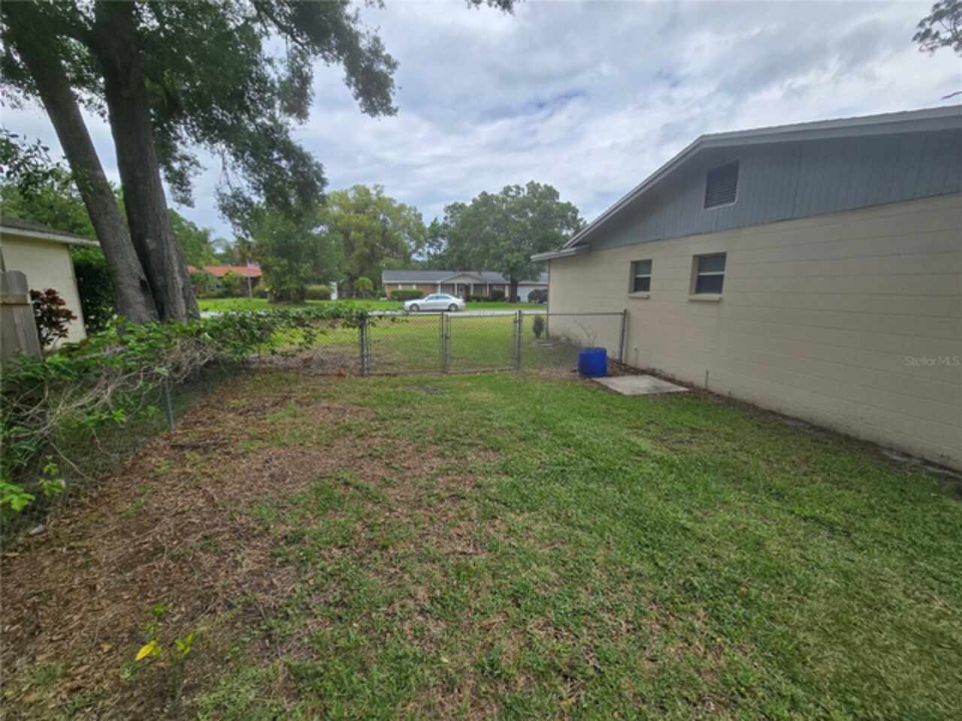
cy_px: 360
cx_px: 481
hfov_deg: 106.2
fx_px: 361
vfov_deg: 89.9
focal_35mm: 13
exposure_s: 1/1879
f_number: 2.2
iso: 50
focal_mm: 2.2
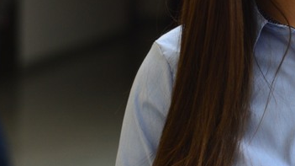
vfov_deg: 7.9
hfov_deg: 13.4
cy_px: -12
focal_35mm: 153
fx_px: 1196
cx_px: 412
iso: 640
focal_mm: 50
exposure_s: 1/125
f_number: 2.8
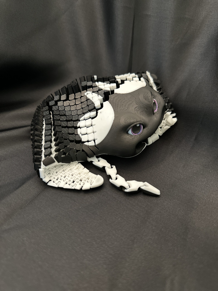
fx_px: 202
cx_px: 109
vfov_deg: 71.6
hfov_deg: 56.8
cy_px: 146
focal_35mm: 24
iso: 1000
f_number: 1.78
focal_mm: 6.86
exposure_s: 1/40
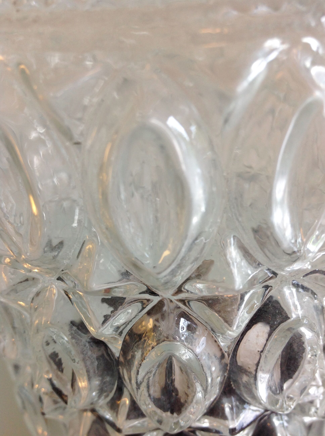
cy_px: 218
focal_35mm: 35
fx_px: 439
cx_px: 162
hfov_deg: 40.6
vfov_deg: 52.7
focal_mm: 4.28
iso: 64
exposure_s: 1/15
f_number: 2.4
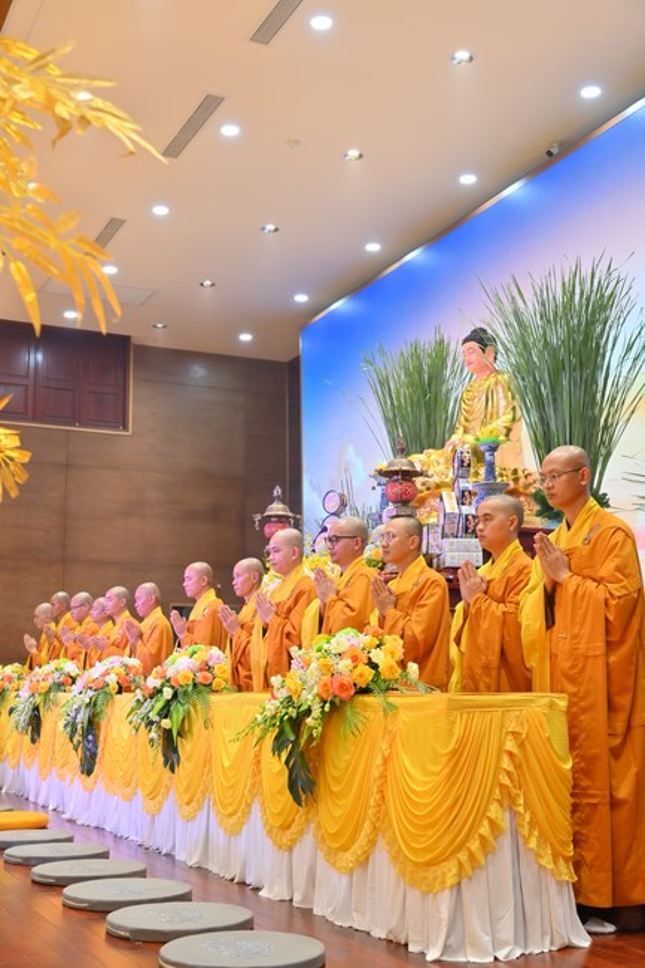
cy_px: 484
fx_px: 1075
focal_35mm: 40
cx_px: 322
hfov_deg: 33.4
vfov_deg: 48.5
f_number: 6.3
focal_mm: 40
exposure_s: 1/60
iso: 1250
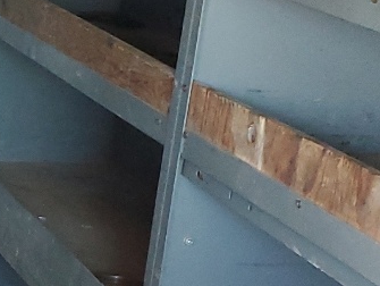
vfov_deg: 11.8
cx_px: -108
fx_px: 1363
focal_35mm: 124
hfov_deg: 15.2
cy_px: 304
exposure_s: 1/60.2
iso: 292
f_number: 1.5
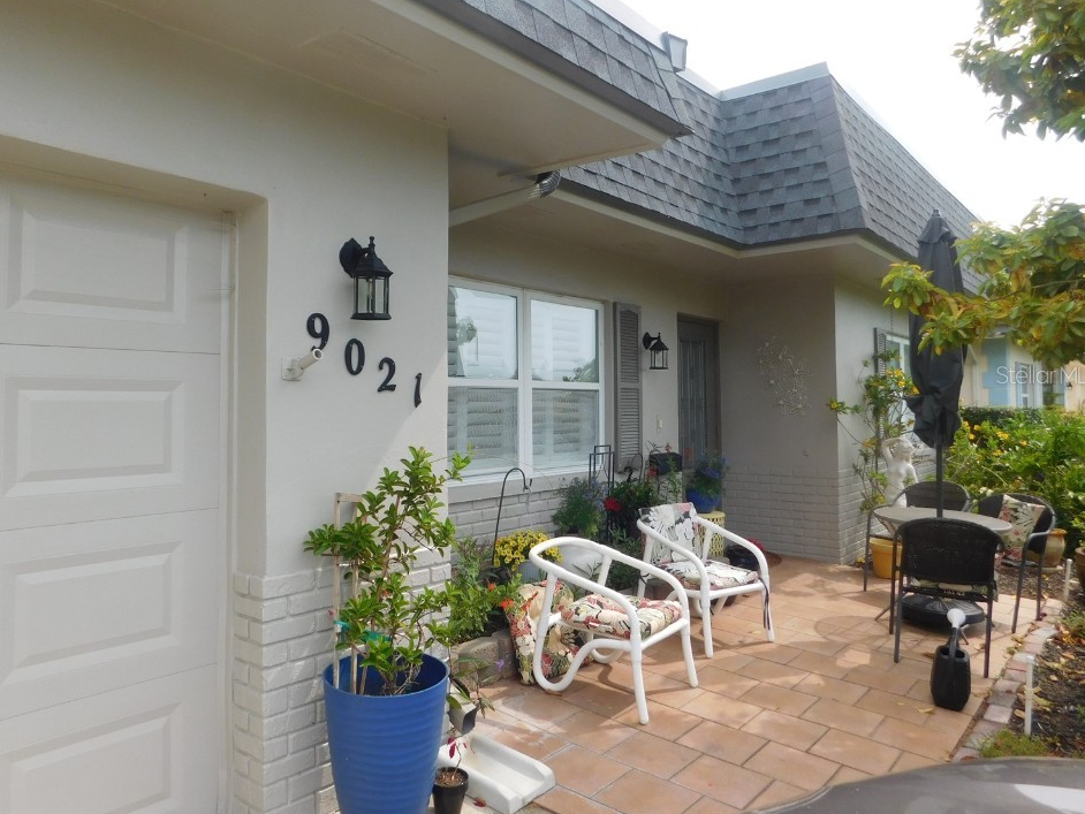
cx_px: 515
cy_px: 374
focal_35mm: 25
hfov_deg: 69.3
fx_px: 784
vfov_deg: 54.8
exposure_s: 1/1000
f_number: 3
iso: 125
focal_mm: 4
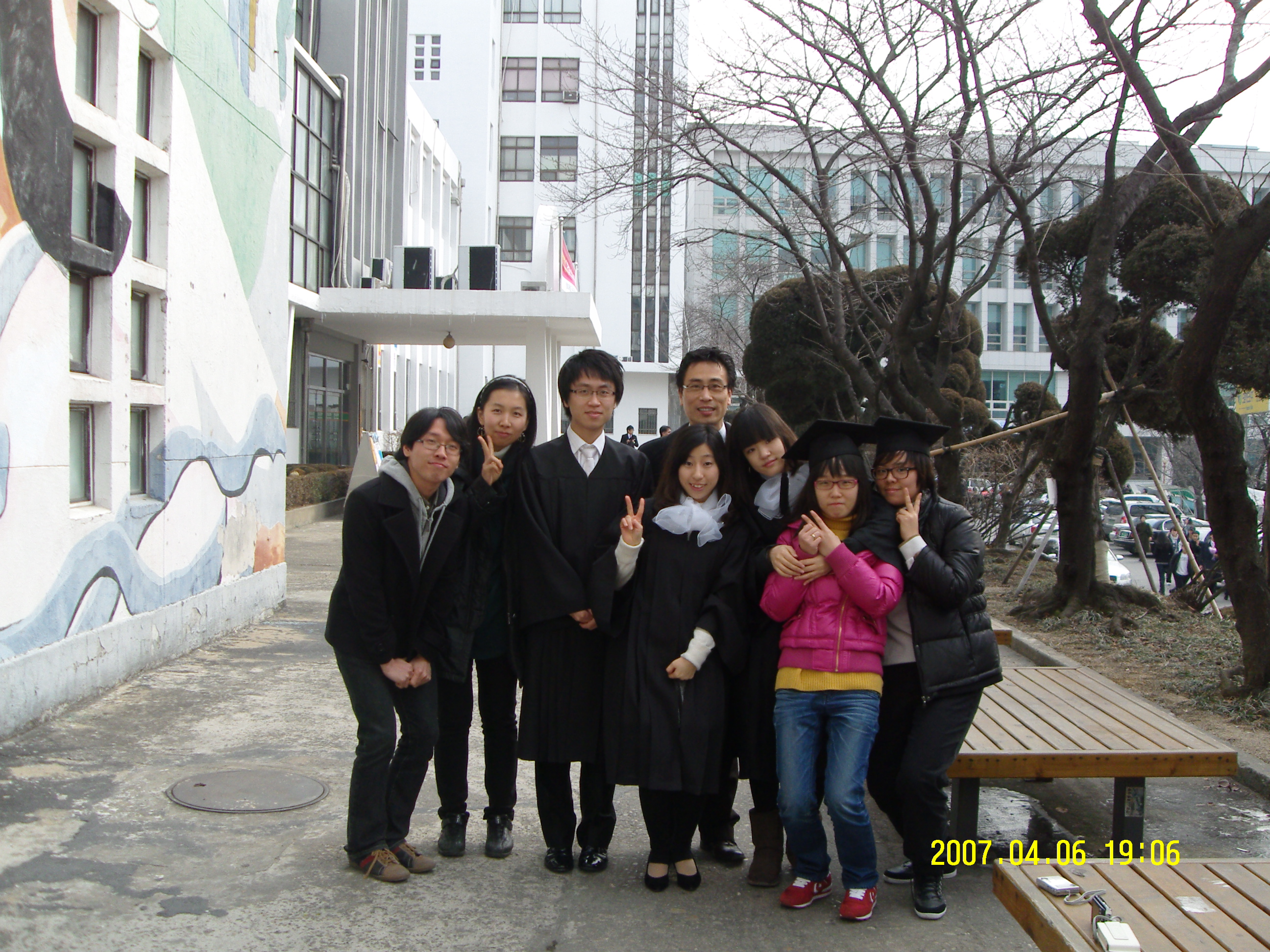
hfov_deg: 50.1
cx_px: 635
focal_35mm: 37
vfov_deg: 38.7
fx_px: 1357
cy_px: 476
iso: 80
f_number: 2.8
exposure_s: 1/400
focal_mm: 6.2
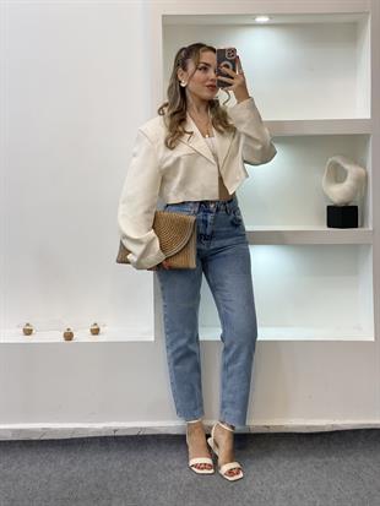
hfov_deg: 28.0
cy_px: 253
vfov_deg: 36.8
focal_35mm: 52
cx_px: 190
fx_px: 761
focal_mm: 6
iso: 64
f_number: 2
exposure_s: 1/100
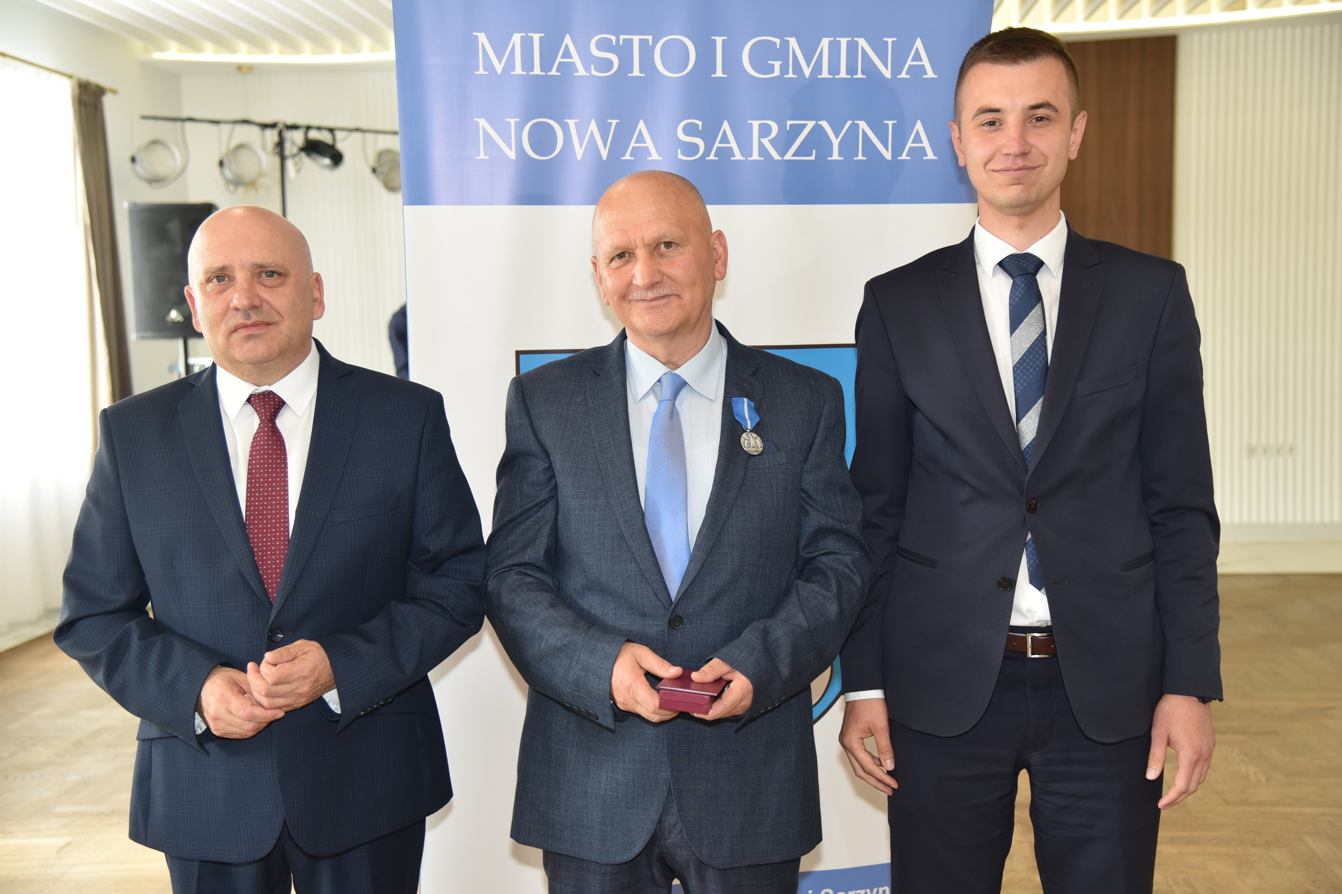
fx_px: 1715
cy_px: 447
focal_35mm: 46
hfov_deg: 42.7
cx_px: 671
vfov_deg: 29.2
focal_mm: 46
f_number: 4
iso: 800
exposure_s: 1/60
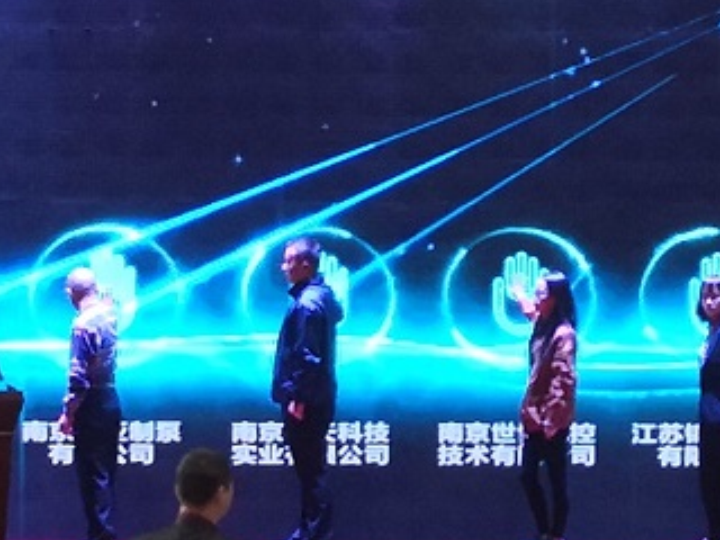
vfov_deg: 7.5
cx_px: 640
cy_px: 233
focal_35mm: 198
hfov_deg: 9.9
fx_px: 4118
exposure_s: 1/33.3
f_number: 1.6
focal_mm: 3.95
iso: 160
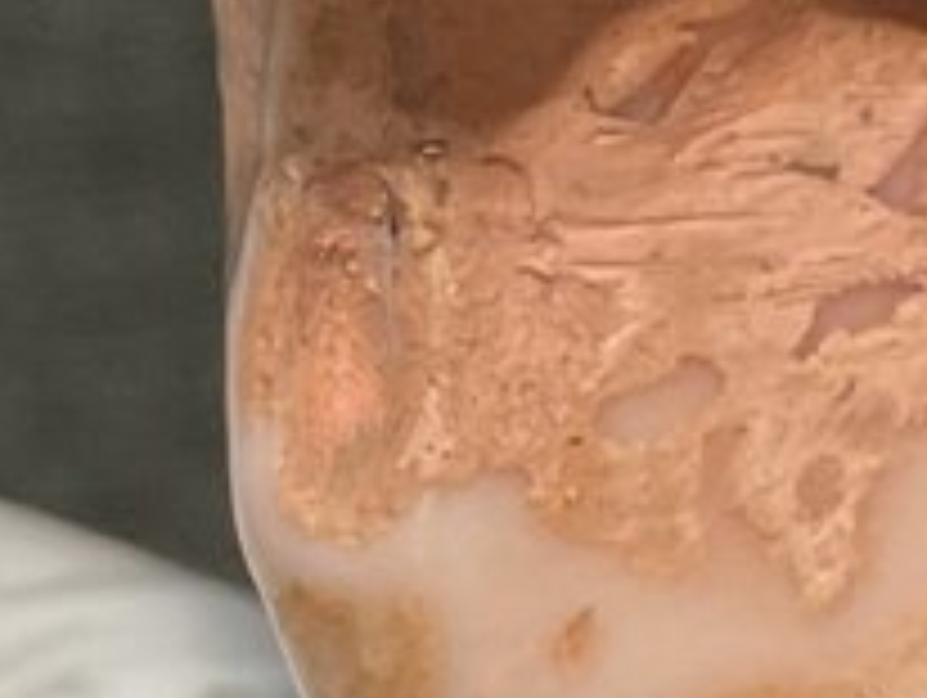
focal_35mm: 213
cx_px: 1451
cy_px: 646
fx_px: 5711
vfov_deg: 7.0
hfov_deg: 9.0
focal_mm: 3
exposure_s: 1/50
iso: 50
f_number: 1.8
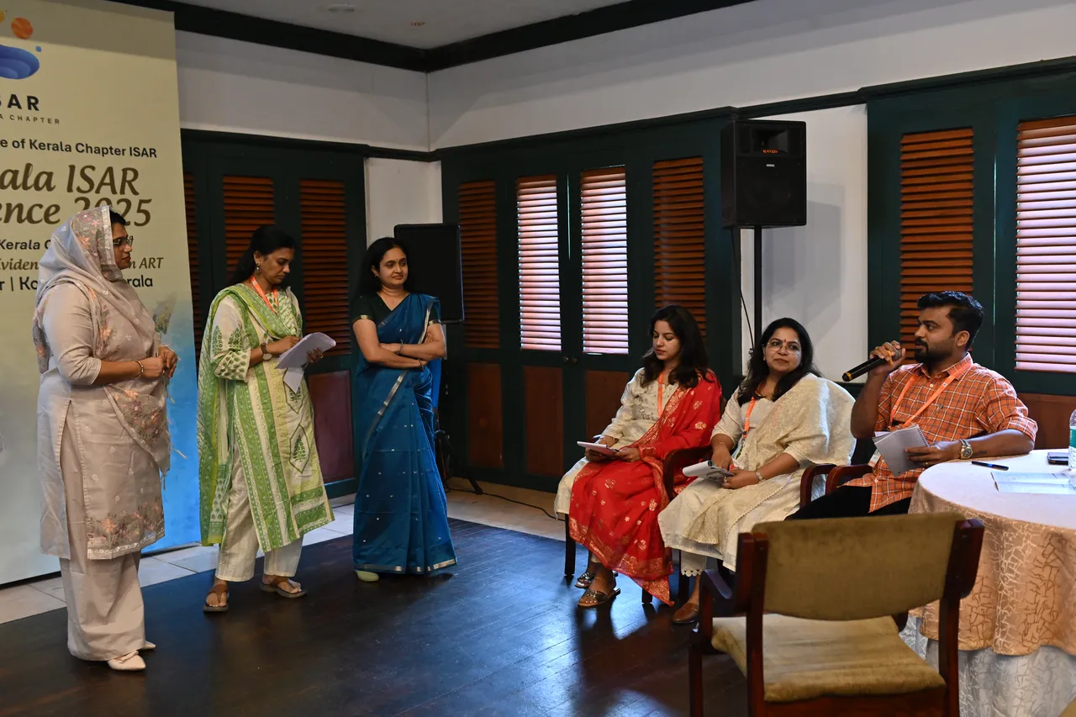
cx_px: 538
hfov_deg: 54.4
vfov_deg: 37.8
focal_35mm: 35
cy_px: 358
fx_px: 1046
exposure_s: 1/80
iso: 1250
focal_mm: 35
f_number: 2.8
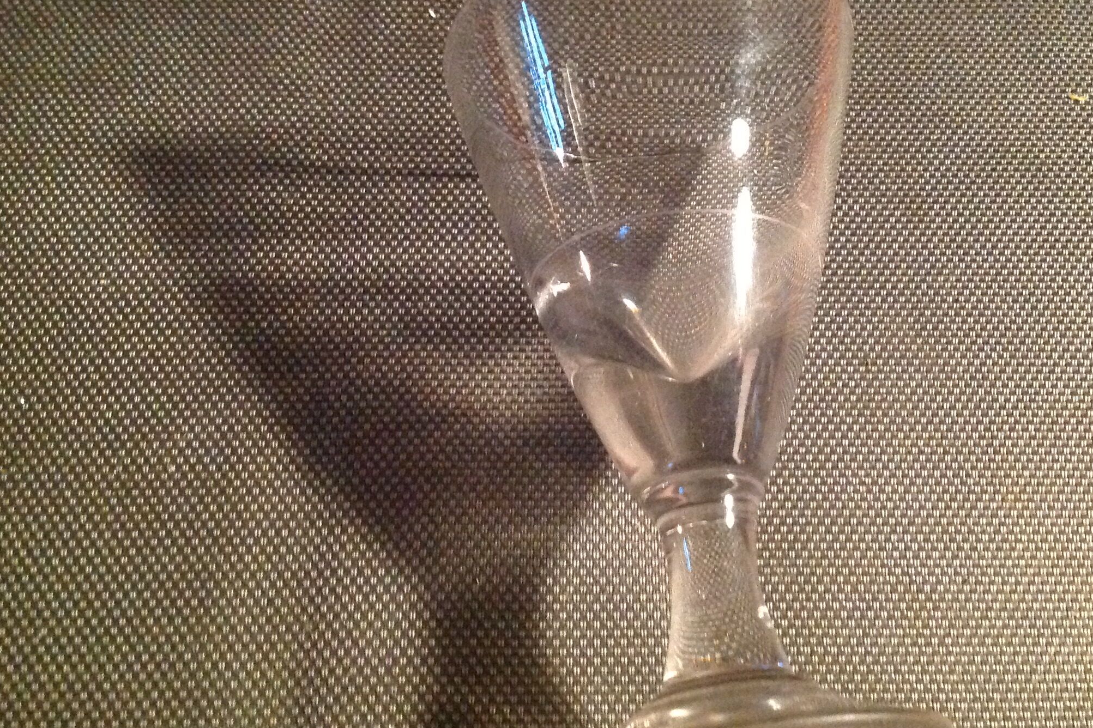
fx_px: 1427
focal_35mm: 47
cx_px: 654
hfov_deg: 41.7
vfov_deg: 28.6
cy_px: 336
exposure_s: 1/17
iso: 800
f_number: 2.4
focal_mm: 4.28
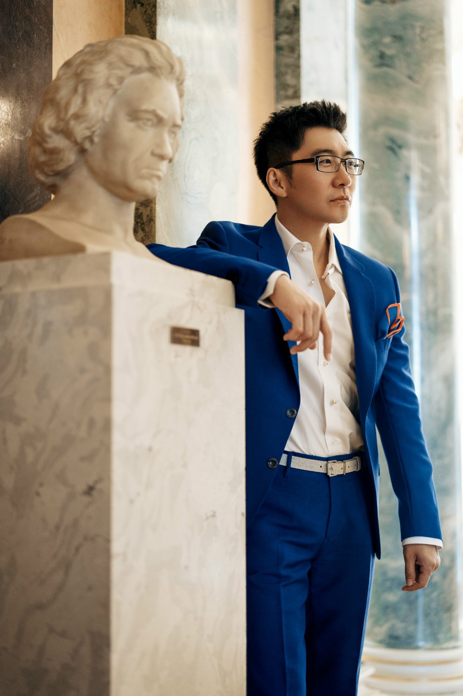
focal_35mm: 50
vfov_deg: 39.6
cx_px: 232
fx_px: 965
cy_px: 348
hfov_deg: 27.0
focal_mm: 50
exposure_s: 1/200
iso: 800
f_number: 1.4
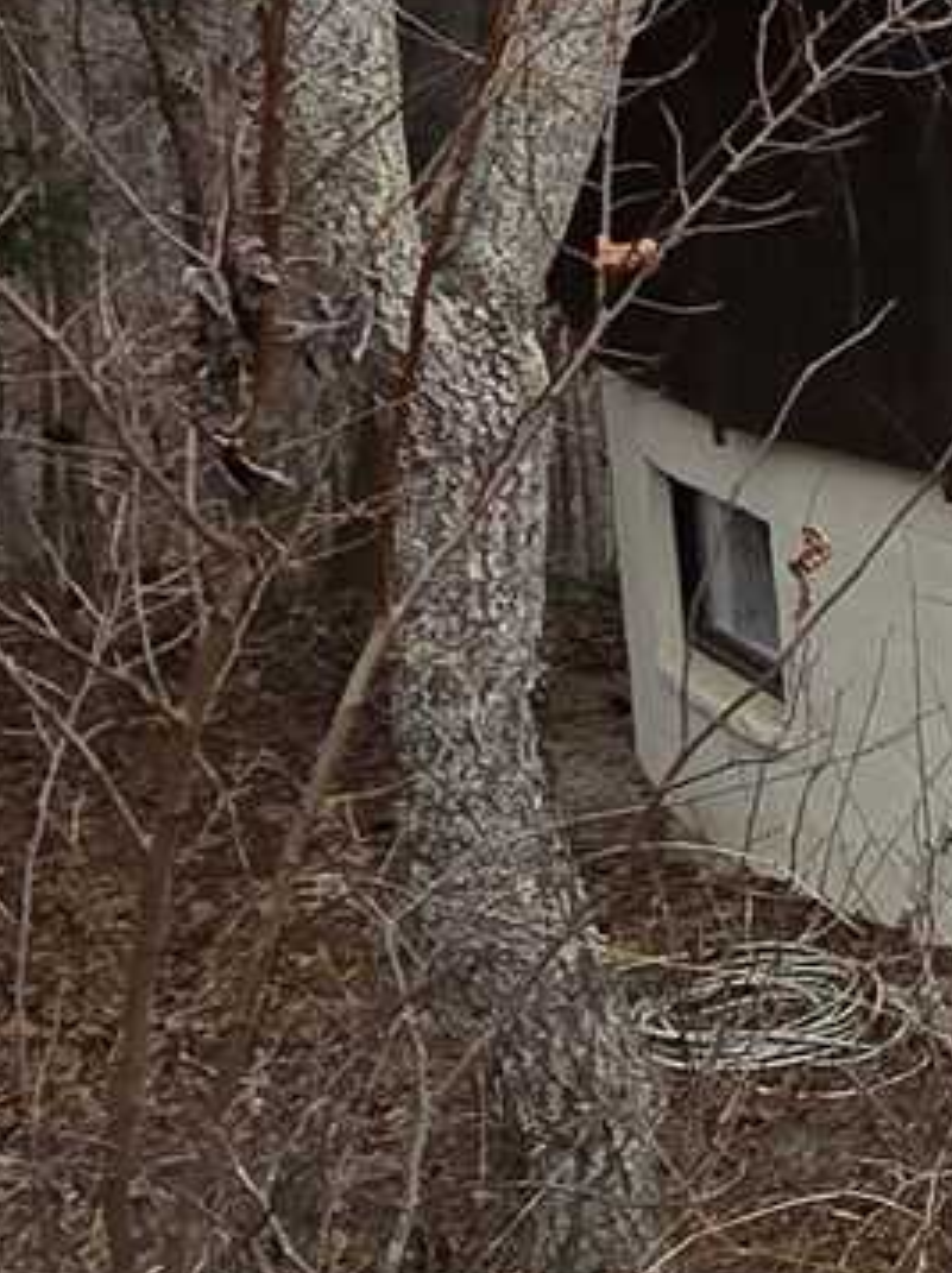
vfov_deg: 23.0
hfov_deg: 12.6
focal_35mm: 84
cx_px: 2428
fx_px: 3086
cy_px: 296
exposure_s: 1/861
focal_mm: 2.2
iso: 50
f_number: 2.2
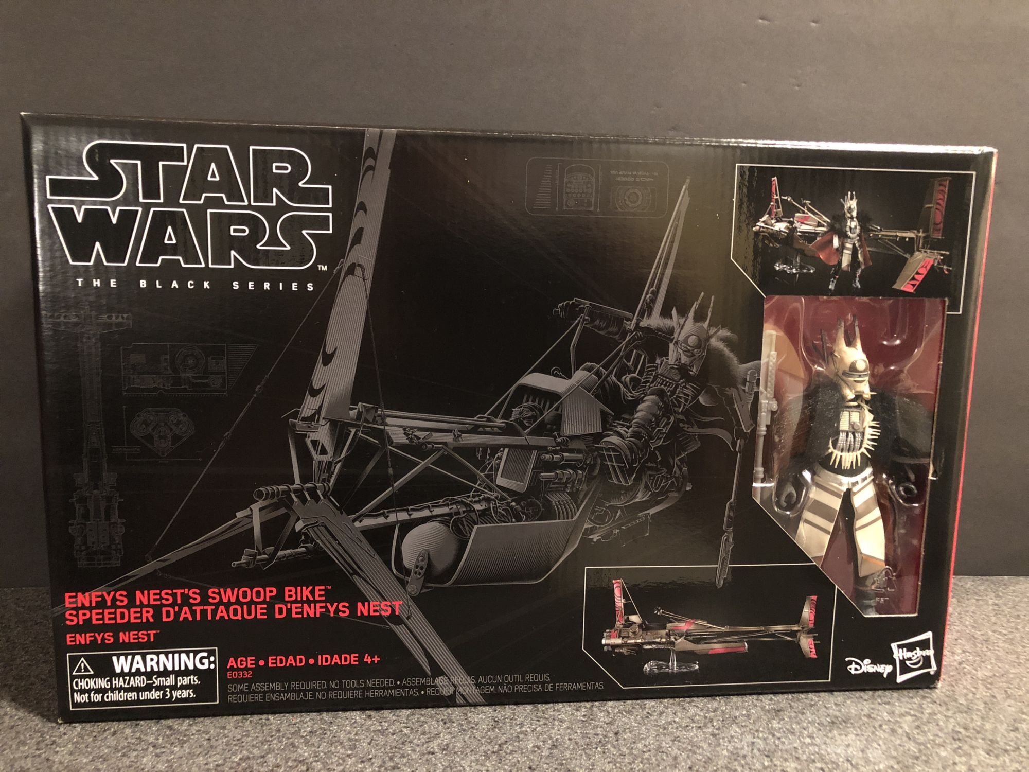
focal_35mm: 28
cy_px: 386
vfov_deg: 49.7
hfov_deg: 63.4
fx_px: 832
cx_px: 514
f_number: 1.8
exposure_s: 1/4
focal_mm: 3.99
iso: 125
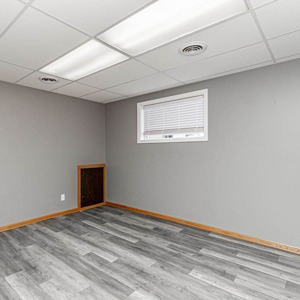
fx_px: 196
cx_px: 120
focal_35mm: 20
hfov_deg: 74.0
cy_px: 153
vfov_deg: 74.8
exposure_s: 1/60
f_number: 8
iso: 200
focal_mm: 10
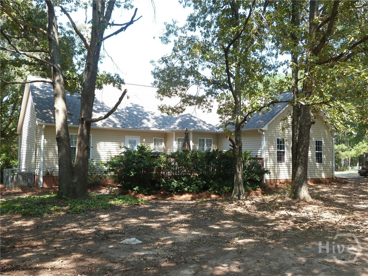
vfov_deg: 42.9
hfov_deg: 55.4
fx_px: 351
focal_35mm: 33
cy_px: 138
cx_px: 184
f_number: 3.2
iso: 100
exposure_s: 1/100
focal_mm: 5.9
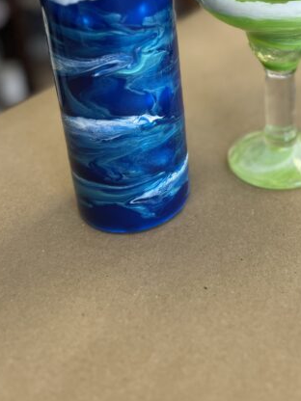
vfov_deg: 35.9
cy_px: 40
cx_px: 277
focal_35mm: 50
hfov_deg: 27.9
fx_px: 580
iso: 80
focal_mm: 5.7
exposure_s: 1/120
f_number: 1.5
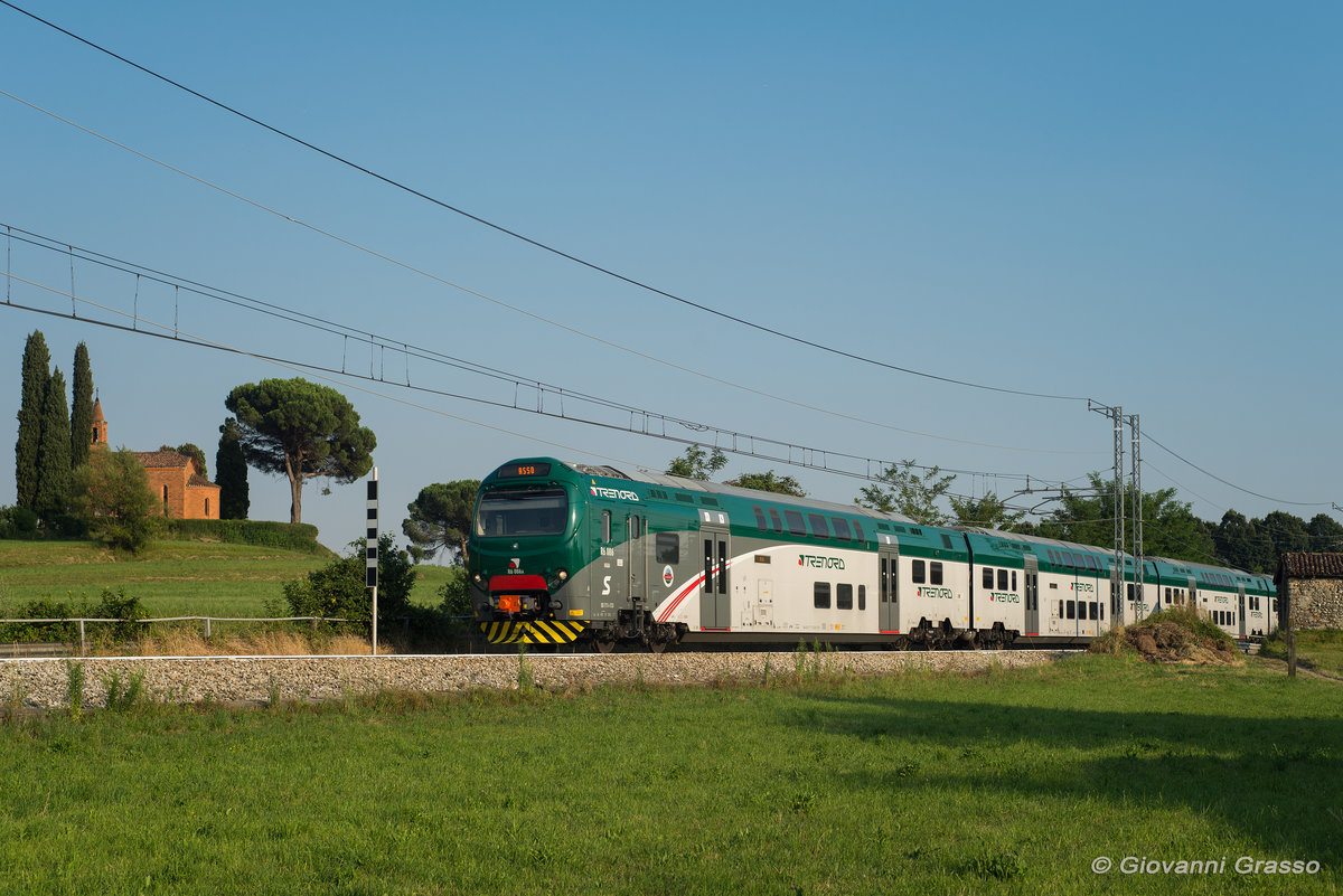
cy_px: 448
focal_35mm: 50
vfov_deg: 27.0
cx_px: 672
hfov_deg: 39.6
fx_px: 1866
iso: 100
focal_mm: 50
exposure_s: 1/640
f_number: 5.6
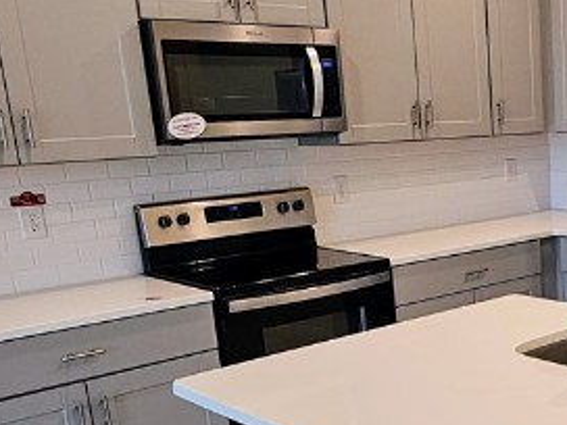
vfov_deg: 29.3
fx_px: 803
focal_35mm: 49
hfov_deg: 34.6
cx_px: 594
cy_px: 315
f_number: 2.2
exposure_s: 1/60
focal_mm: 2.2
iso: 100
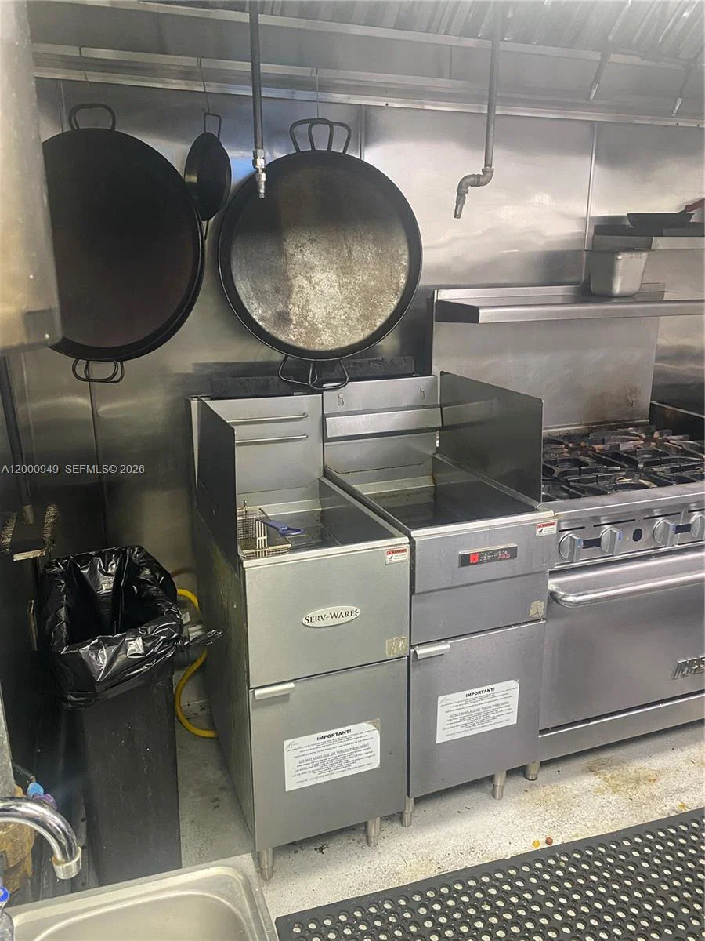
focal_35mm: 26
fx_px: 706
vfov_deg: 67.3
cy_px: 470
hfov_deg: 53.1
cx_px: 352
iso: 320
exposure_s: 1/60
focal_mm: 4.25
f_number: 1.8
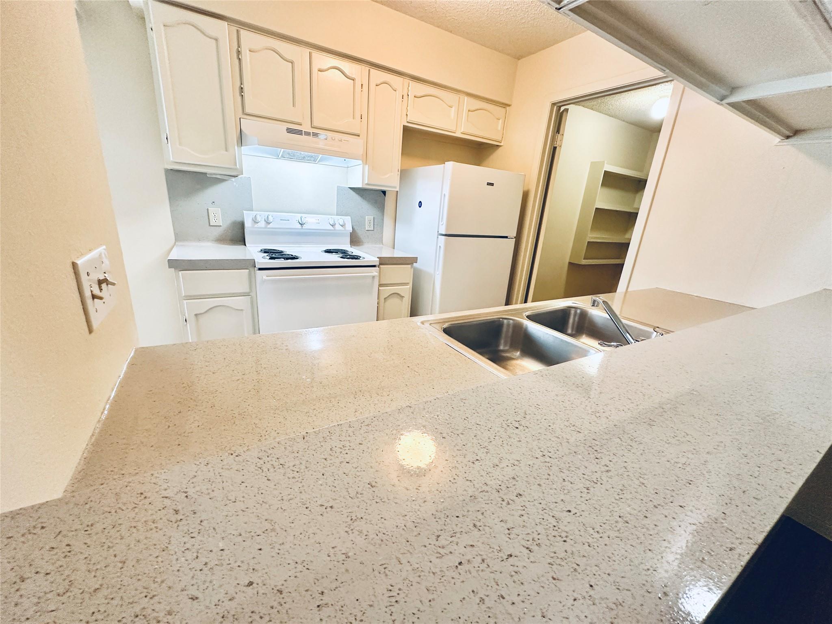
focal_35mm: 14
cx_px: 416
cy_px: 312
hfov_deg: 102.1
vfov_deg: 85.7
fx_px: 336
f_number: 2.2
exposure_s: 1/60
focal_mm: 2.22
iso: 250
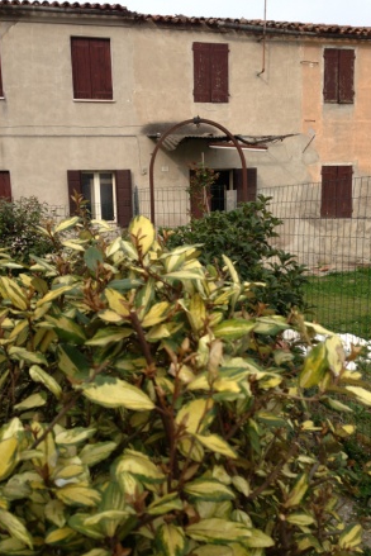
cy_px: 281
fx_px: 541
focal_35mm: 35
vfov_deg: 54.4
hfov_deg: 37.8
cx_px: 163
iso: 50
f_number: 2.4
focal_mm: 4.13
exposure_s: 1/565
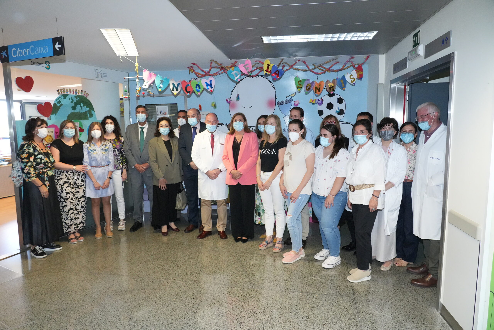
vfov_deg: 53.1
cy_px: 165
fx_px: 329
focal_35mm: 24
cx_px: 247
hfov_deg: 73.7
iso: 10000
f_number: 8
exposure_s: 1/200
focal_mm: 24
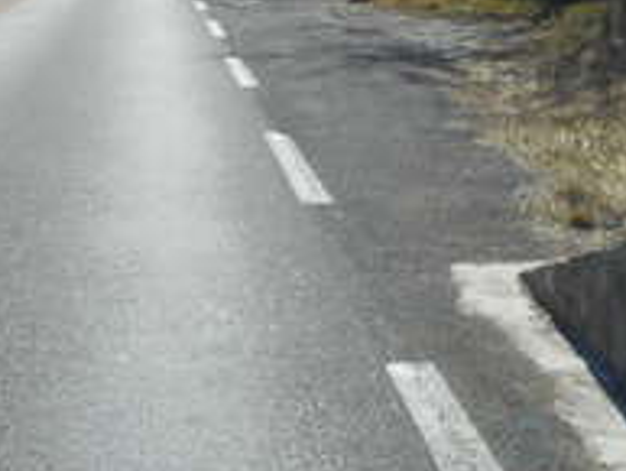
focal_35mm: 90
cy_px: -166
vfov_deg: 15.5
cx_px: 697
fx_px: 1629
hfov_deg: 20.7
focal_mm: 5.2
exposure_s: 1/800
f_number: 4
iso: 80
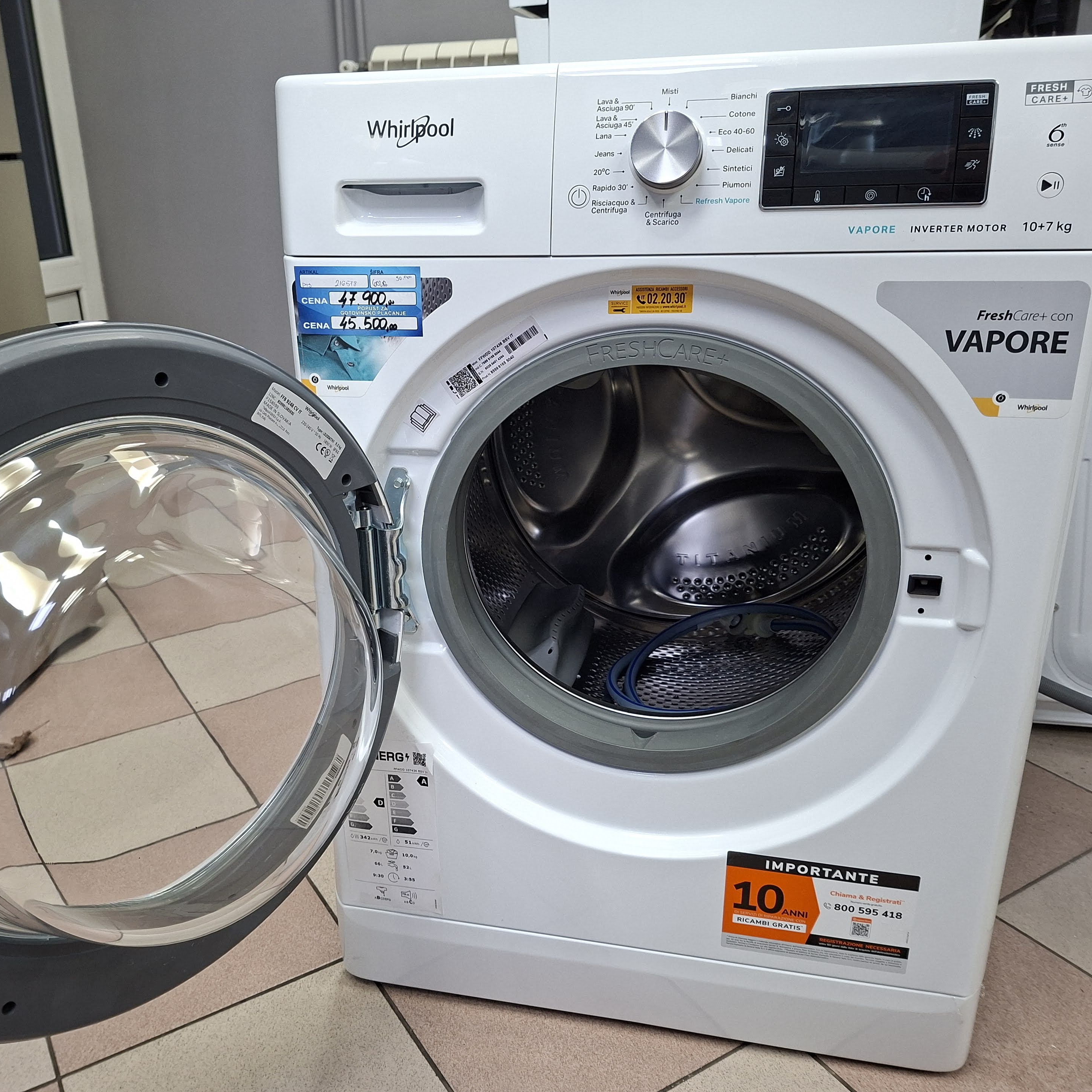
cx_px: 461
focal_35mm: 28
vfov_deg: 57.3
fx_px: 999
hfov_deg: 57.0
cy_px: 563
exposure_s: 1/50
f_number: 1.8
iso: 200
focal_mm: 5.54
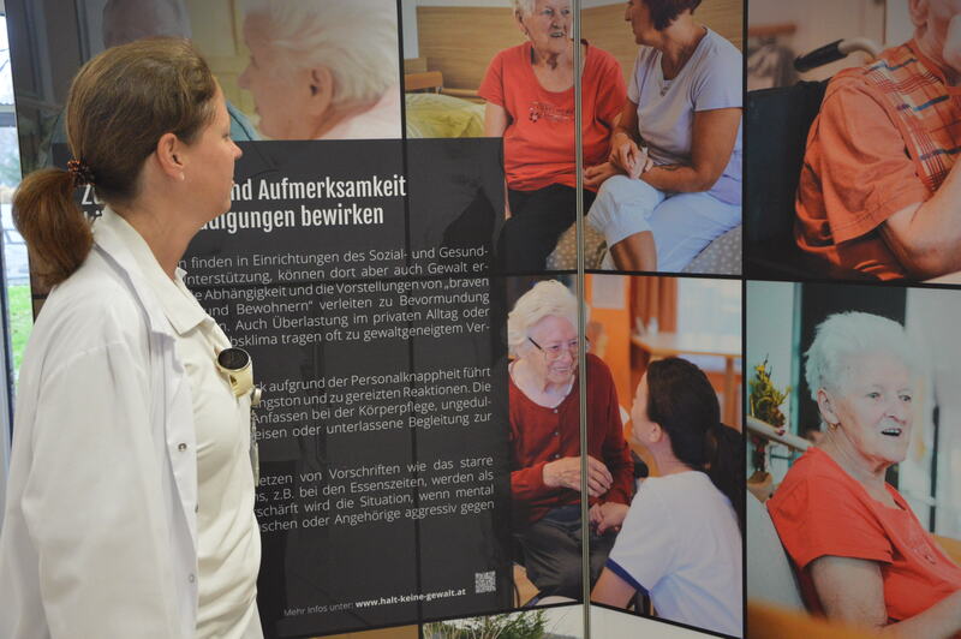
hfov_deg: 43.6
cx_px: 480
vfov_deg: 29.8
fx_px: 1200
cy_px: 320
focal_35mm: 45
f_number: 4.2
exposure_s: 1/50
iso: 1400
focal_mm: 30
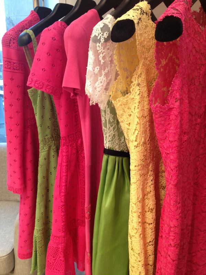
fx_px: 278
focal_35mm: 35
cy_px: 138
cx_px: 103
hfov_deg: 40.7
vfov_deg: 52.6
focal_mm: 4.28
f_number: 2.4
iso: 50
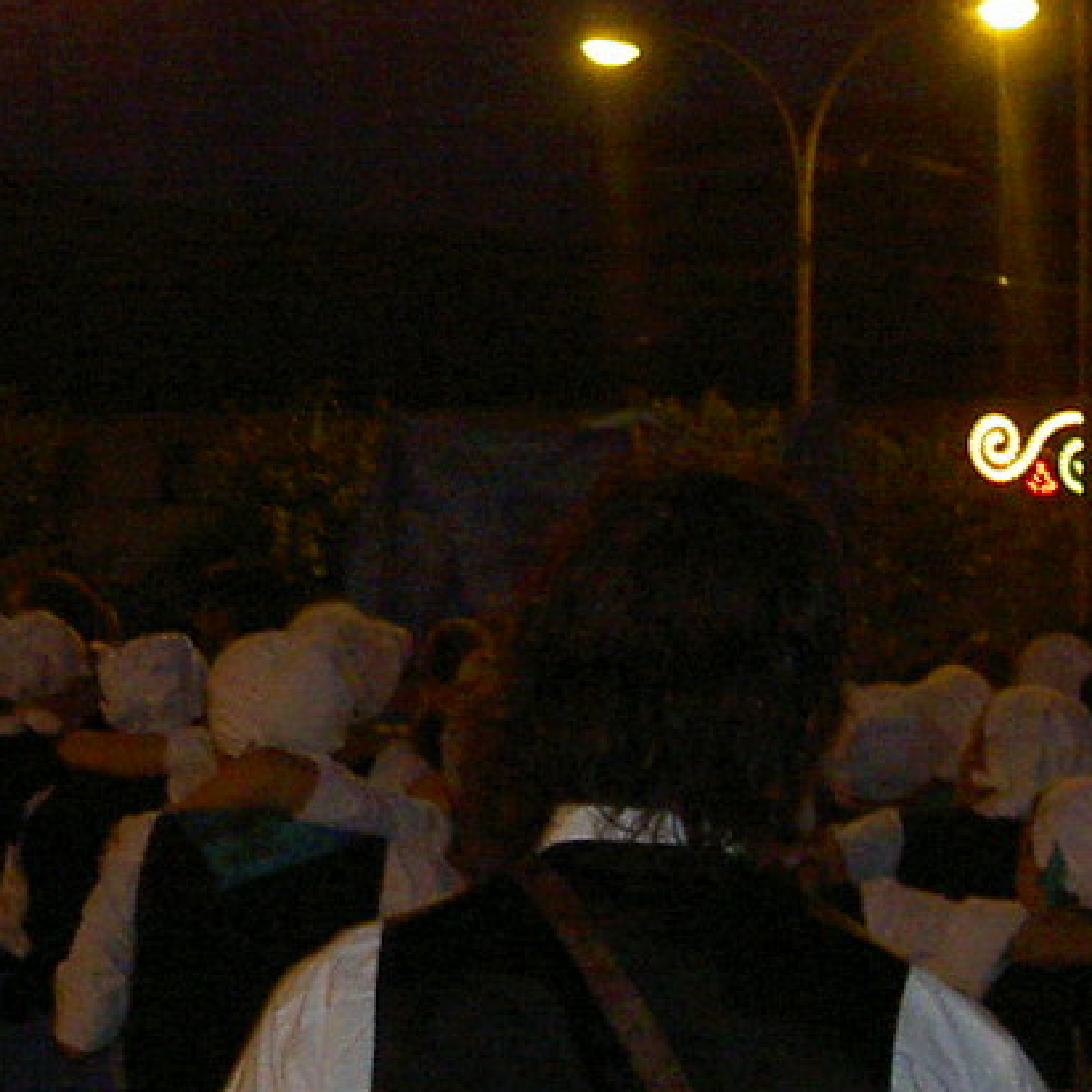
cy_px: 167
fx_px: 4783
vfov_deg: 12.9
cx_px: 228
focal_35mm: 134
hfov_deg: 13.0
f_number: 2.8
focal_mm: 8
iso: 100
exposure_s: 1/59.5
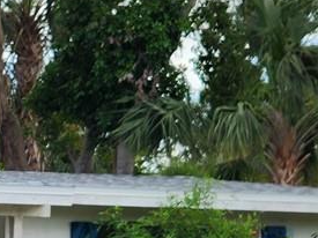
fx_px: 1230
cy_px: 275
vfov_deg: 10.9
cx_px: -254
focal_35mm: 134
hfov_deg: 13.3
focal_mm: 5.4
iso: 20
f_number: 1.8
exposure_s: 1/1050
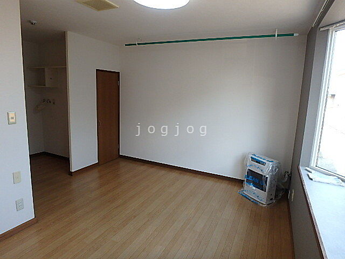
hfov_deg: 79.0
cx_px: 172
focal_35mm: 21
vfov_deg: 63.4
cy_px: 130
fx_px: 209
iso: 160
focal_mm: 3.7
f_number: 3.5
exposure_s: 1/60
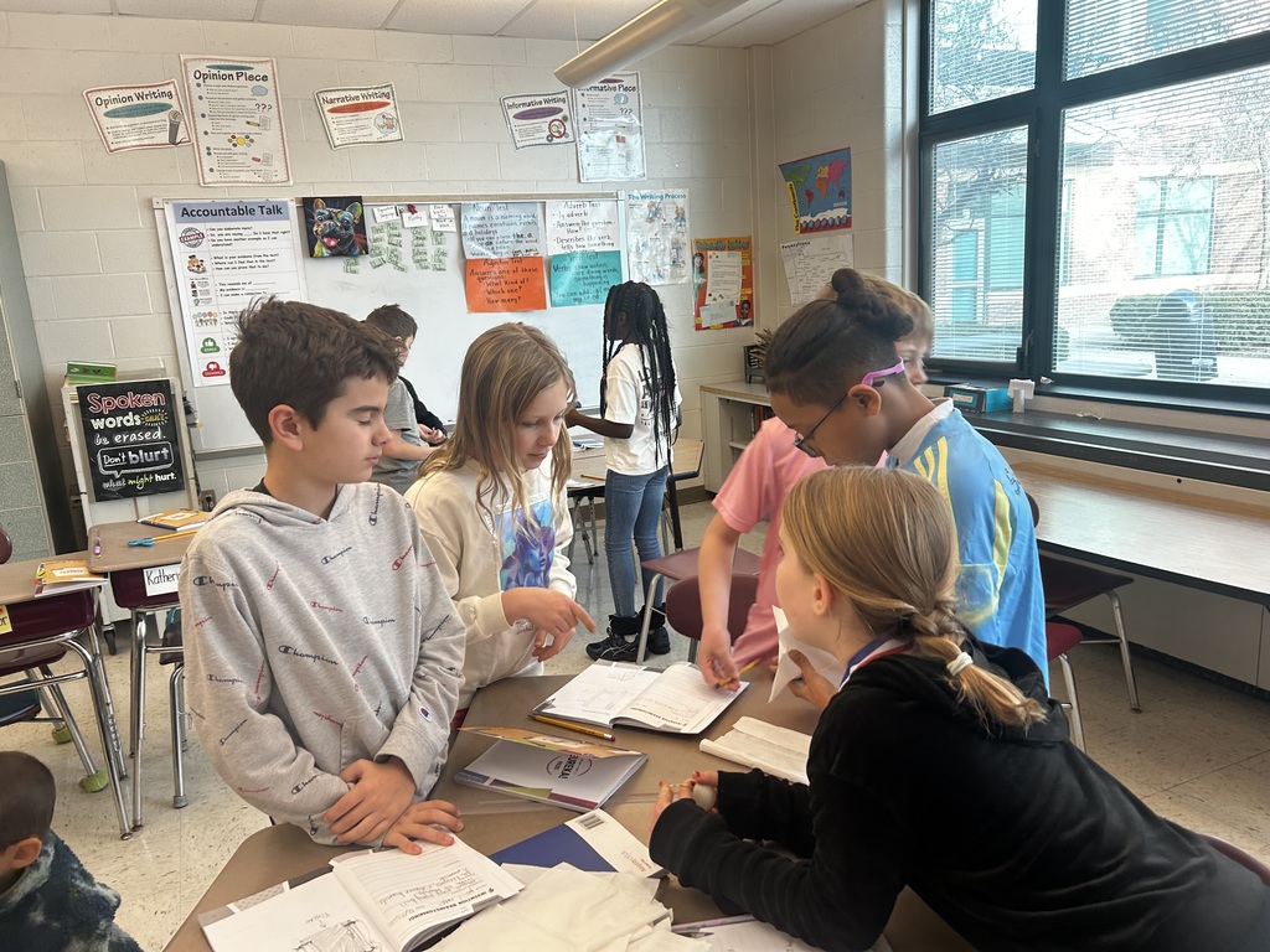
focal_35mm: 26
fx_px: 954
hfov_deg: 67.3
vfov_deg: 53.1
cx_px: 635
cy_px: 476
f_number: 1.5
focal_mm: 5.7
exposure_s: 1/60
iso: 100
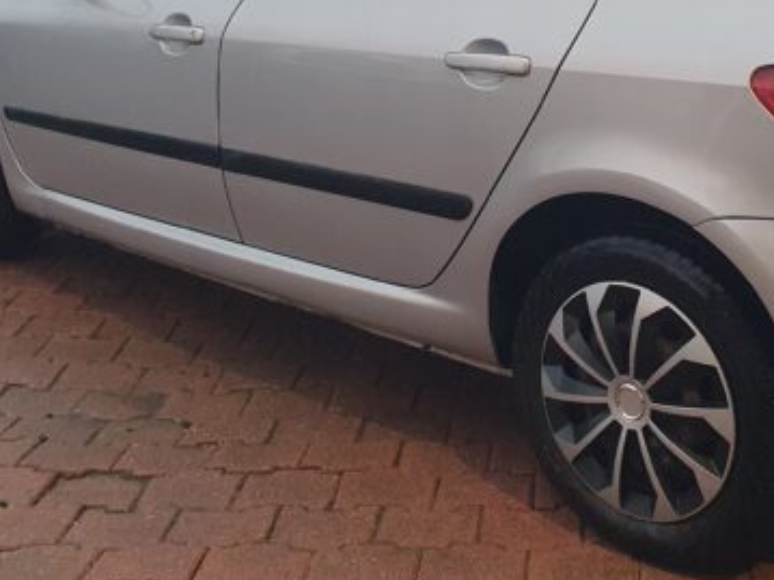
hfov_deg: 32.7
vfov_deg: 24.7
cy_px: 93
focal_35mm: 58
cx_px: 569
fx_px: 1296
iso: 200
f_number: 2.4
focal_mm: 4.32
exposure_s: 1/100
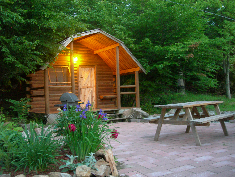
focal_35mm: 38
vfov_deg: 37.7
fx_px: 258
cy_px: 88
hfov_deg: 49.0
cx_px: 118
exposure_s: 1/2.6
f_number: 2.8
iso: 200
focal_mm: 7.8
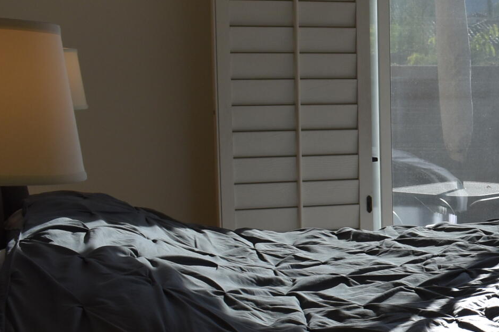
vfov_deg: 15.9
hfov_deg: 21.9
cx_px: 596
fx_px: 1192
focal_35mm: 86
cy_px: 219
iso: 200
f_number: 7.1
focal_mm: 18
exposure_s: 1/250
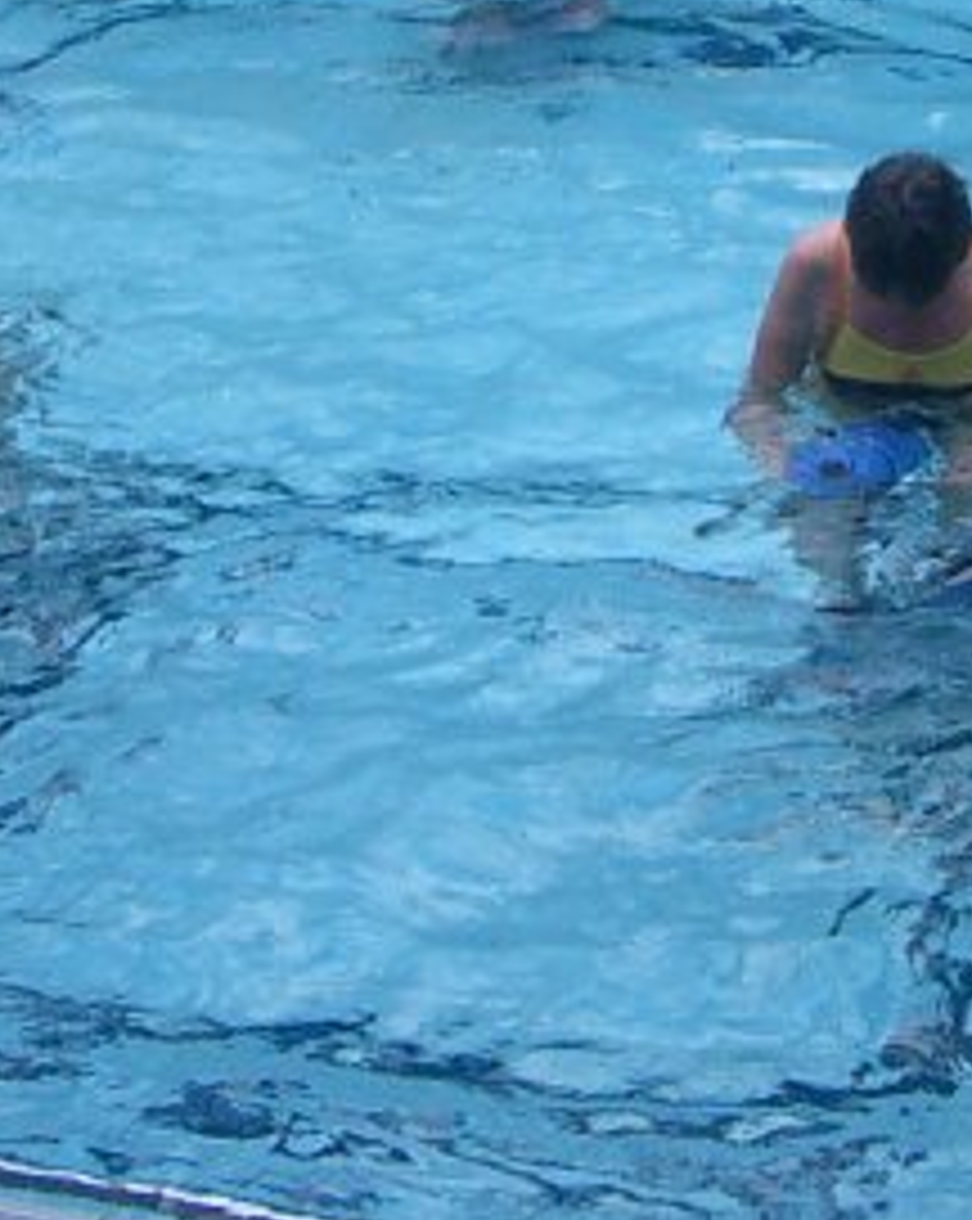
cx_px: 778
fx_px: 3640
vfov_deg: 18.5
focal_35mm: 101
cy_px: -14
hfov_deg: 15.1
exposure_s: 1/80
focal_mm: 5.8
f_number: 2.6
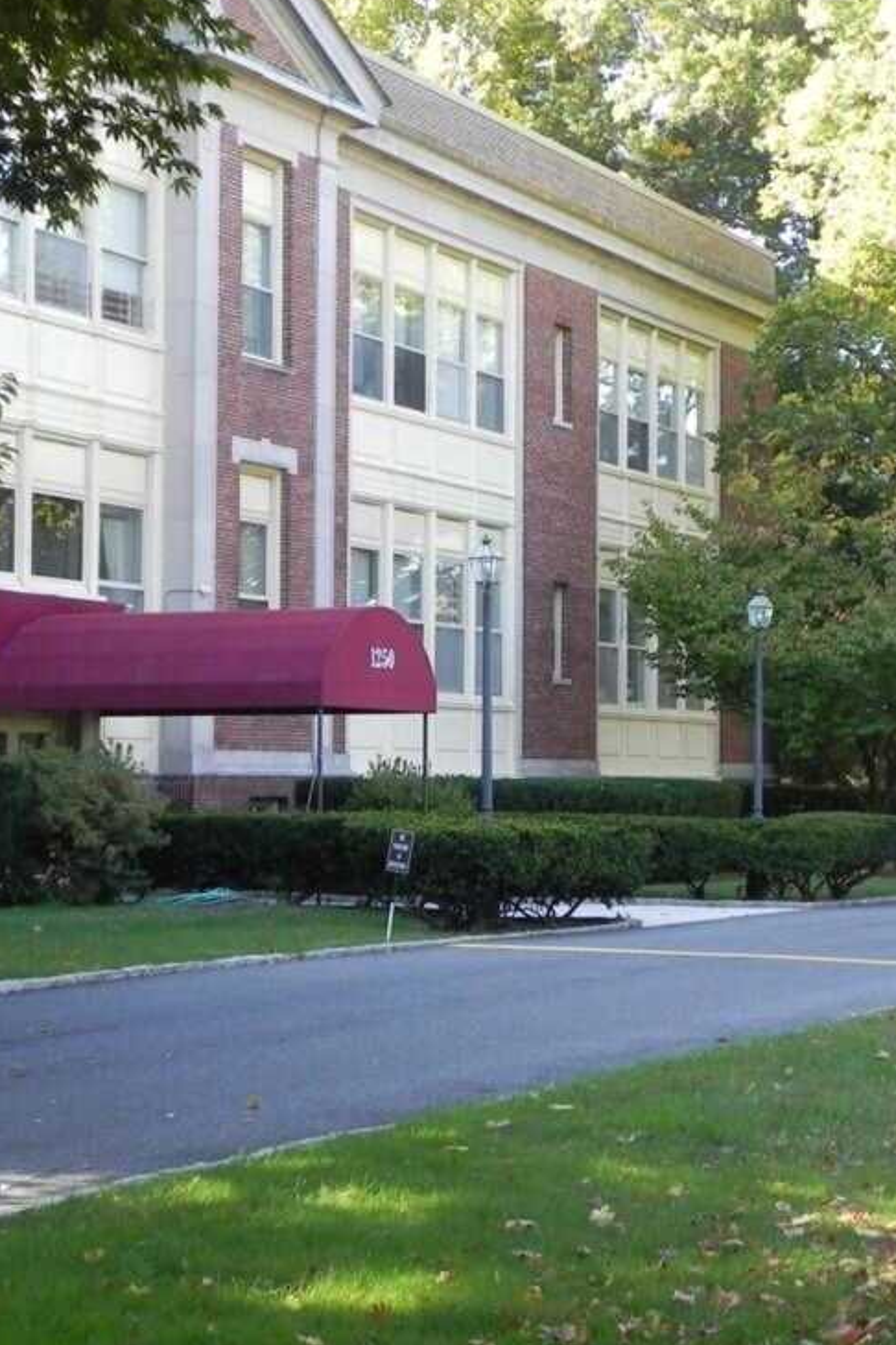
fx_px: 2837
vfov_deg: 26.7
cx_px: 542
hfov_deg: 17.9
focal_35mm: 76
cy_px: 681
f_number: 3.5
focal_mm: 9.2
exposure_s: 1/117
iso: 160
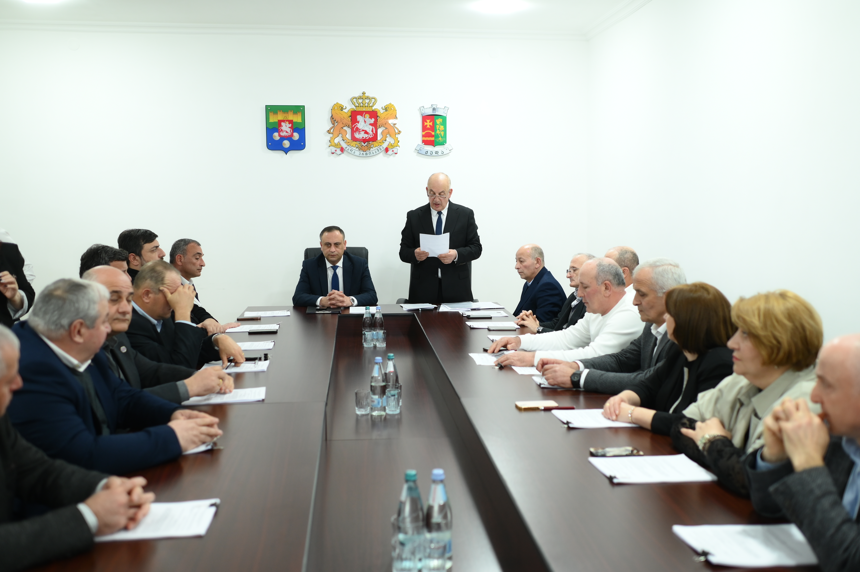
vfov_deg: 37.8
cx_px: 430
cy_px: 286
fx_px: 836
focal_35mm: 35
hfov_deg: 54.5
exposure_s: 1/200
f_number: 2.2
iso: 1000
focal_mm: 35
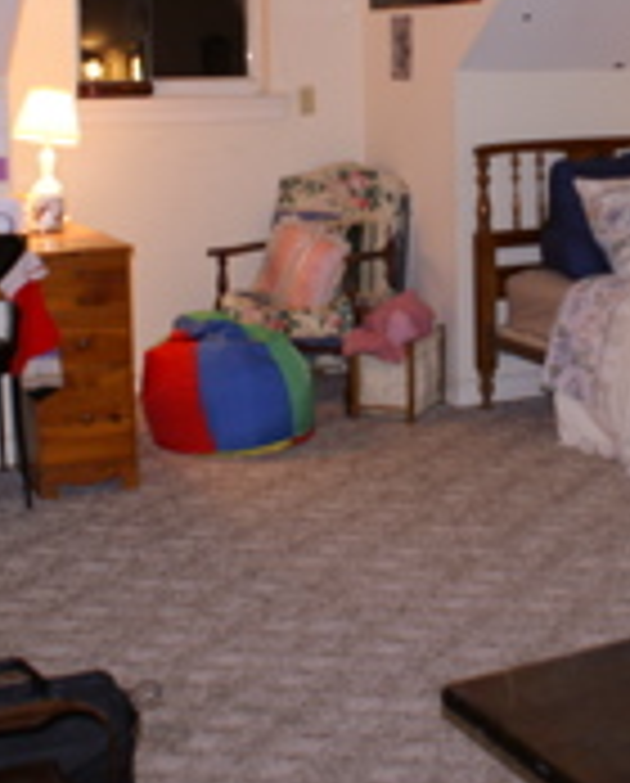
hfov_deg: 26.2
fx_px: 1347
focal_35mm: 58
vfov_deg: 31.8
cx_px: 414
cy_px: 196
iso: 400
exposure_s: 1/60
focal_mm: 18
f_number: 3.5
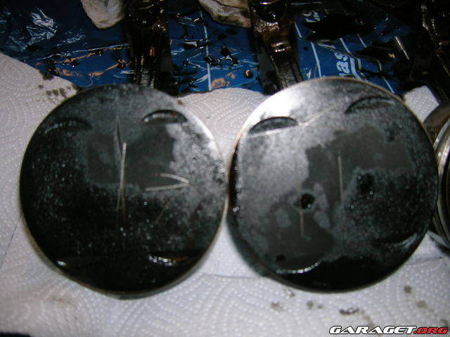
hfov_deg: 54.0
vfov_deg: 41.7
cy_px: 168
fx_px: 442
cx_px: 225
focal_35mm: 34
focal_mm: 5.7
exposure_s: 1/60.1
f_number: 2.9
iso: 50
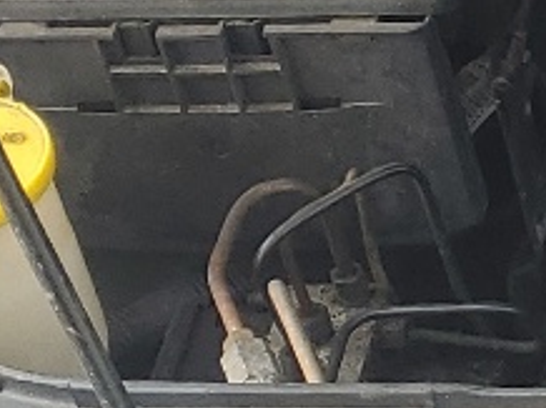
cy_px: 413
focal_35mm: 191
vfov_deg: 7.7
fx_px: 3009
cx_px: 1398
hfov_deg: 9.1
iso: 50
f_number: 1.5
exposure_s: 1/435
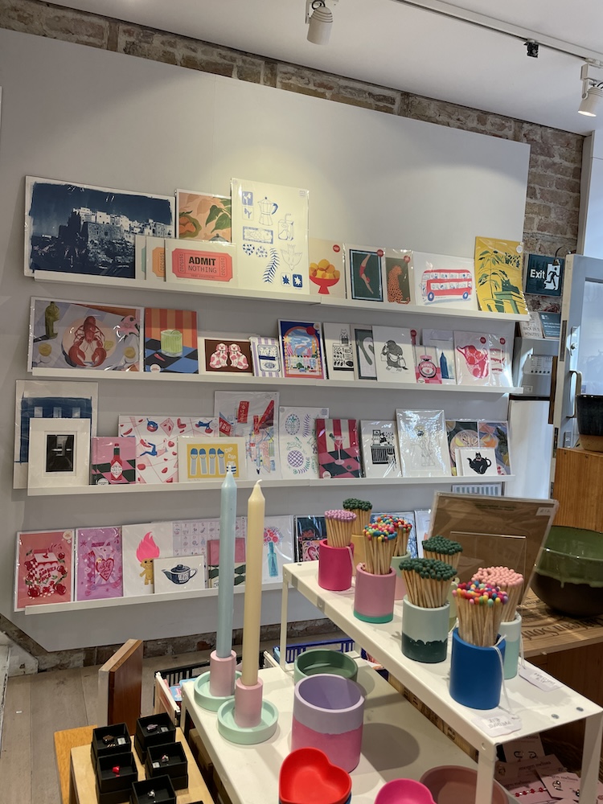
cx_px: 302
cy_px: 402
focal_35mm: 26
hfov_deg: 53.1
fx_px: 604
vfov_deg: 67.3
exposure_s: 1/100
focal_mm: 4.2
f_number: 1.6
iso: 80
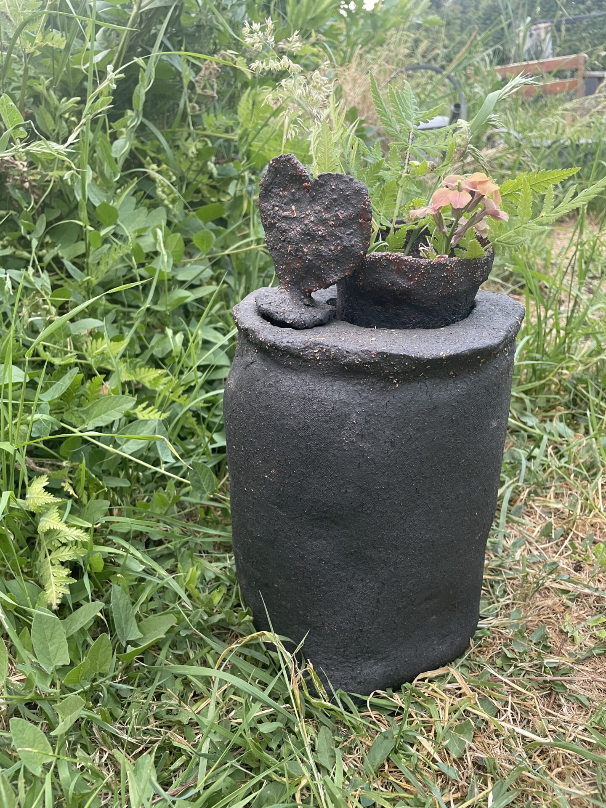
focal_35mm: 26
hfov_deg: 53.1
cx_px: 303
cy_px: 404
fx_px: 607
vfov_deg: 67.3
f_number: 1.6
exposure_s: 1/67
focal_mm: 4.2
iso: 125
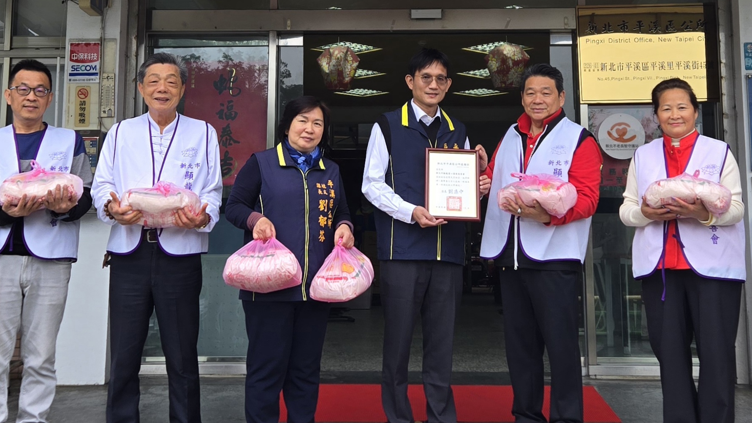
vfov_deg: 22.4
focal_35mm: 52
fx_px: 1037
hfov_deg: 39.8
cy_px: 27
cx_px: 428
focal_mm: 5.4
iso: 25
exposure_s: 1/233
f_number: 1.8
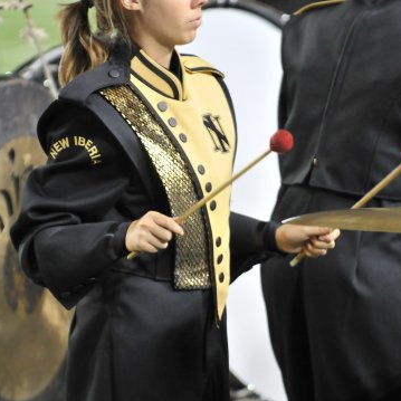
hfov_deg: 4.1
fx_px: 5583
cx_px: 184
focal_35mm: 426
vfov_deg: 4.1
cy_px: 210
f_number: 2.8
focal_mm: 200
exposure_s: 1/80
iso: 800
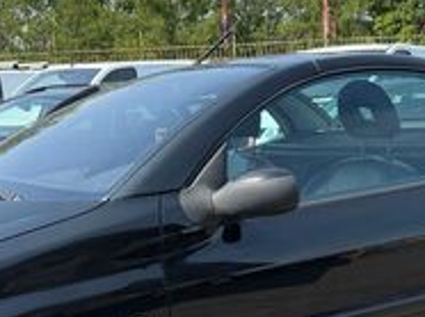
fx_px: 772
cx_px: 174
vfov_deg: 22.6
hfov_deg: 30.7
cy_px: 290
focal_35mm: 63
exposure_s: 1/1949
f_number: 1.78
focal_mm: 6.76
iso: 80
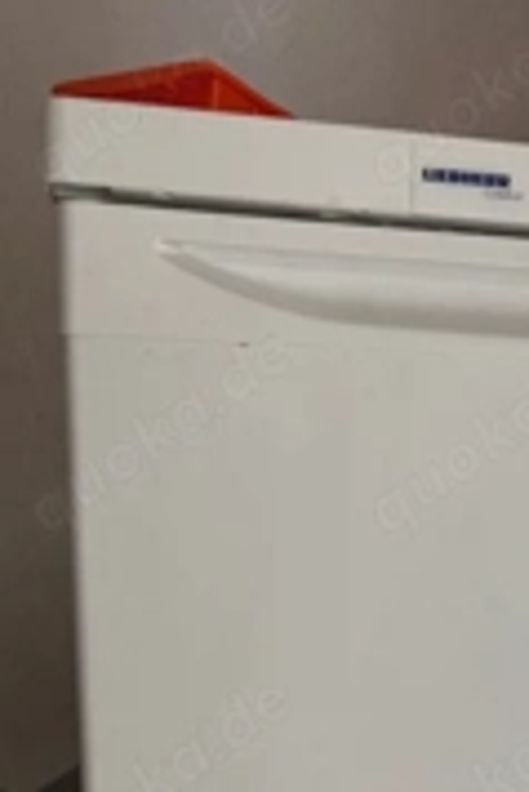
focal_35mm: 56
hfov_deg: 22.7
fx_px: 1232
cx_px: 596
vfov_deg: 32.2
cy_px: 828
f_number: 1.78
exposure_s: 1/162
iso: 64
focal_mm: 6.76
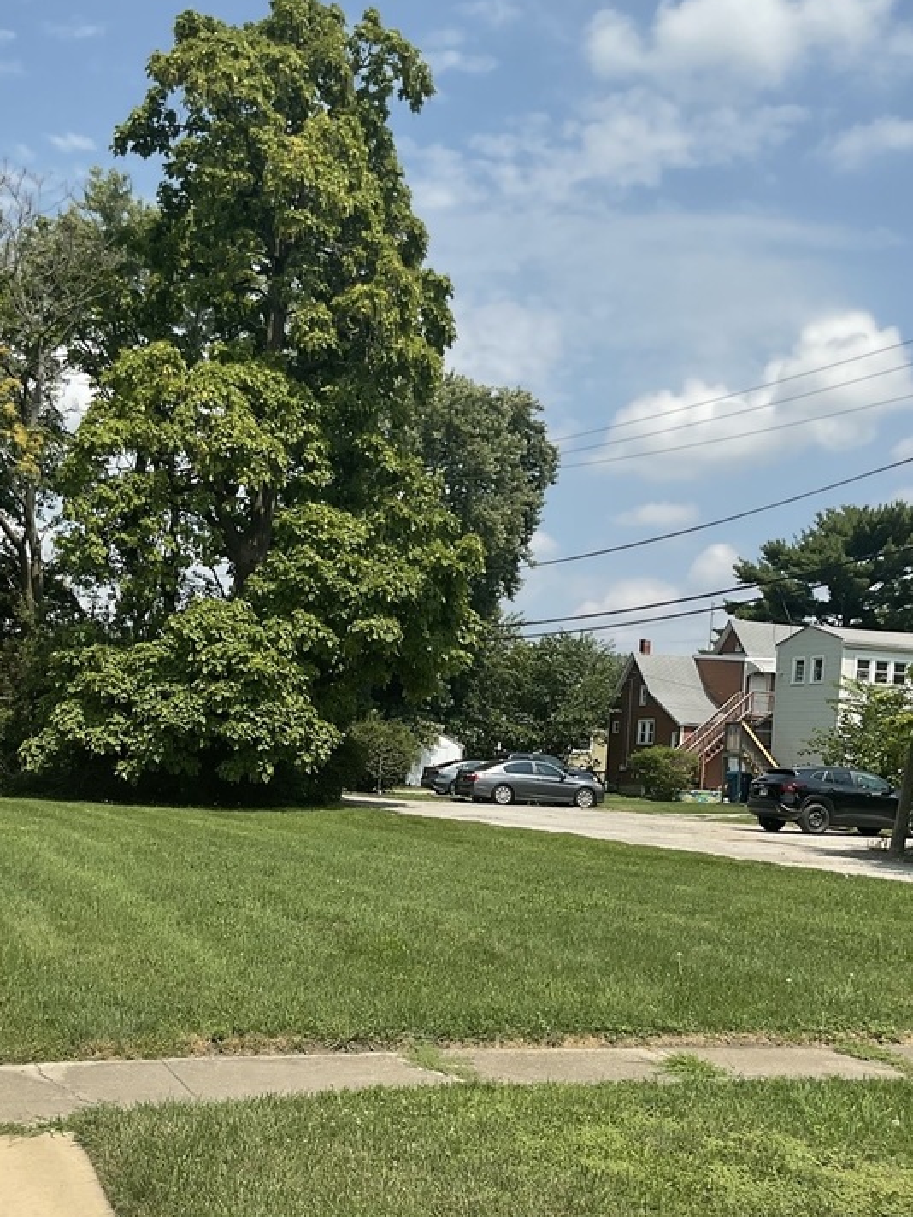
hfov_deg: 32.9
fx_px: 1547
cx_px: 433
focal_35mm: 44
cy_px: 822
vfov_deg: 42.3
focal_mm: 3
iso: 16
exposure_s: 1/2320
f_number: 1.8
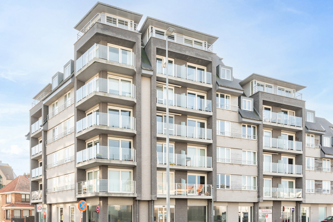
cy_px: 111
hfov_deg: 79.9
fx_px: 199
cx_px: 166
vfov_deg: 58.3
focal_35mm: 22
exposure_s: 1/100
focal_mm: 21.5
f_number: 11
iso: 400
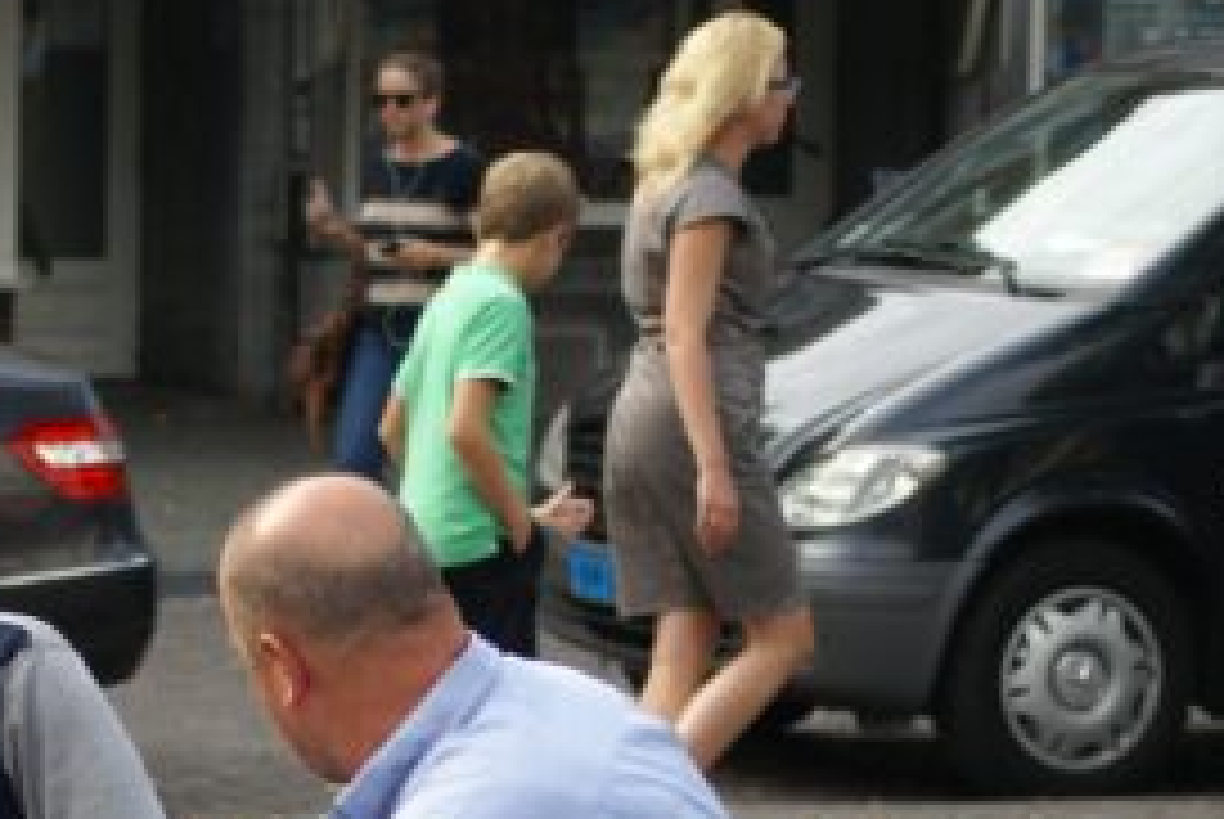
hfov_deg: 8.8
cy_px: 855
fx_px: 7896
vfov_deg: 5.9
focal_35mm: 232
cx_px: 4
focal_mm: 70
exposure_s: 1/160
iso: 100
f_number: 5.6
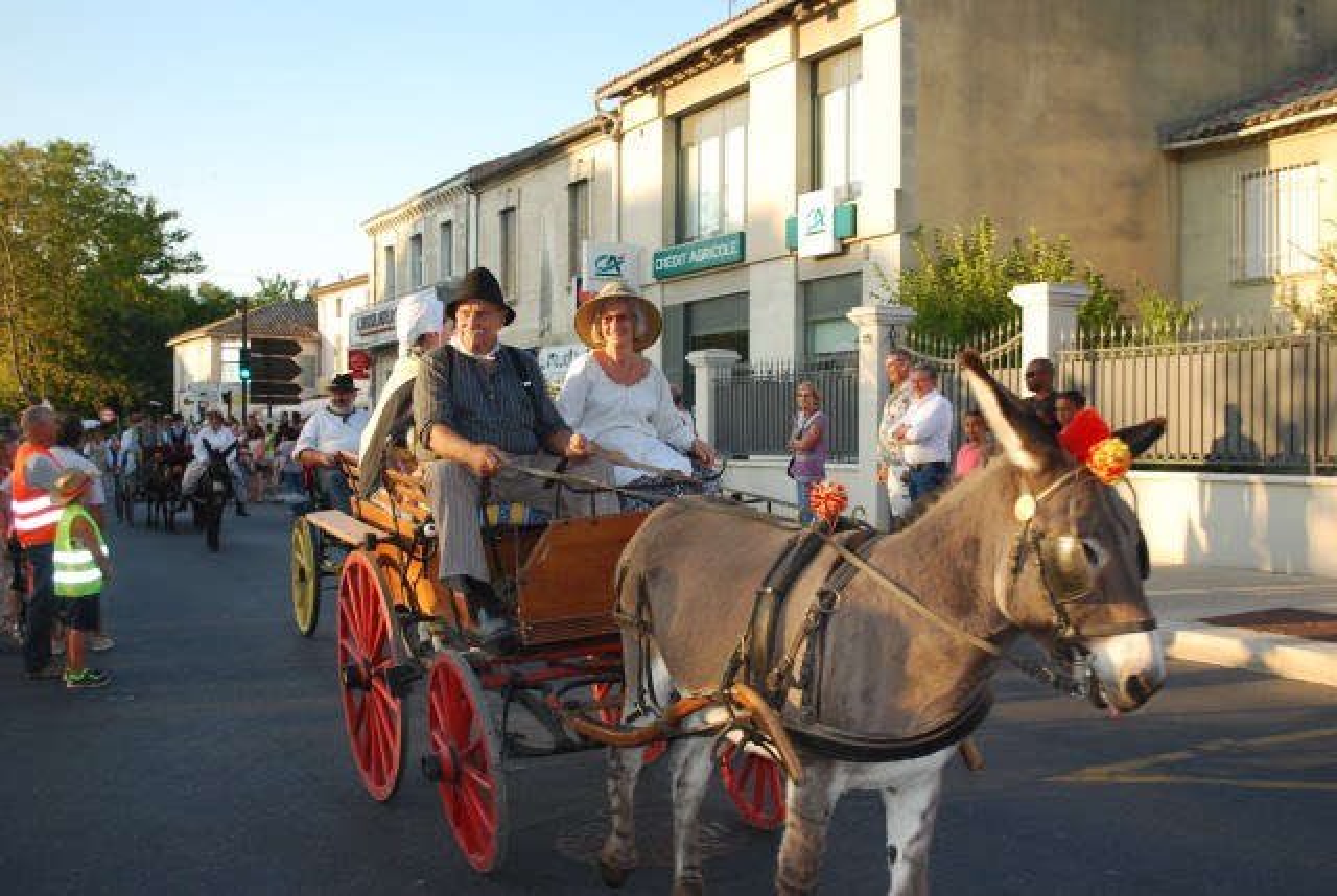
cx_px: 668
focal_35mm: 39
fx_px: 1451
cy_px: 448
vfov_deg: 34.3
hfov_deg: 49.5
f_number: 4.5
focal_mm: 26
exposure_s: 1/125
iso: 110
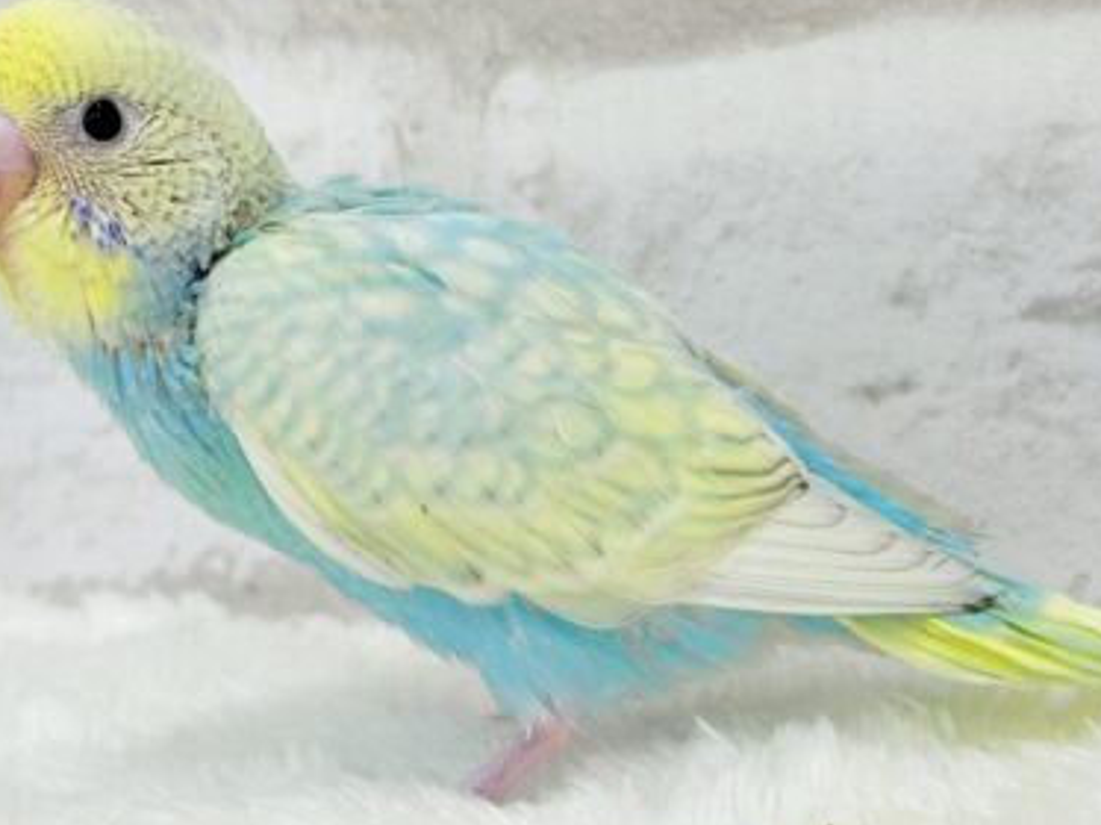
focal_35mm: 89
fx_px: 2829
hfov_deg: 22.0
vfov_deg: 16.5
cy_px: 292
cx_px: 550
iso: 50
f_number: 1.6
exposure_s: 1/100
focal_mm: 5.96
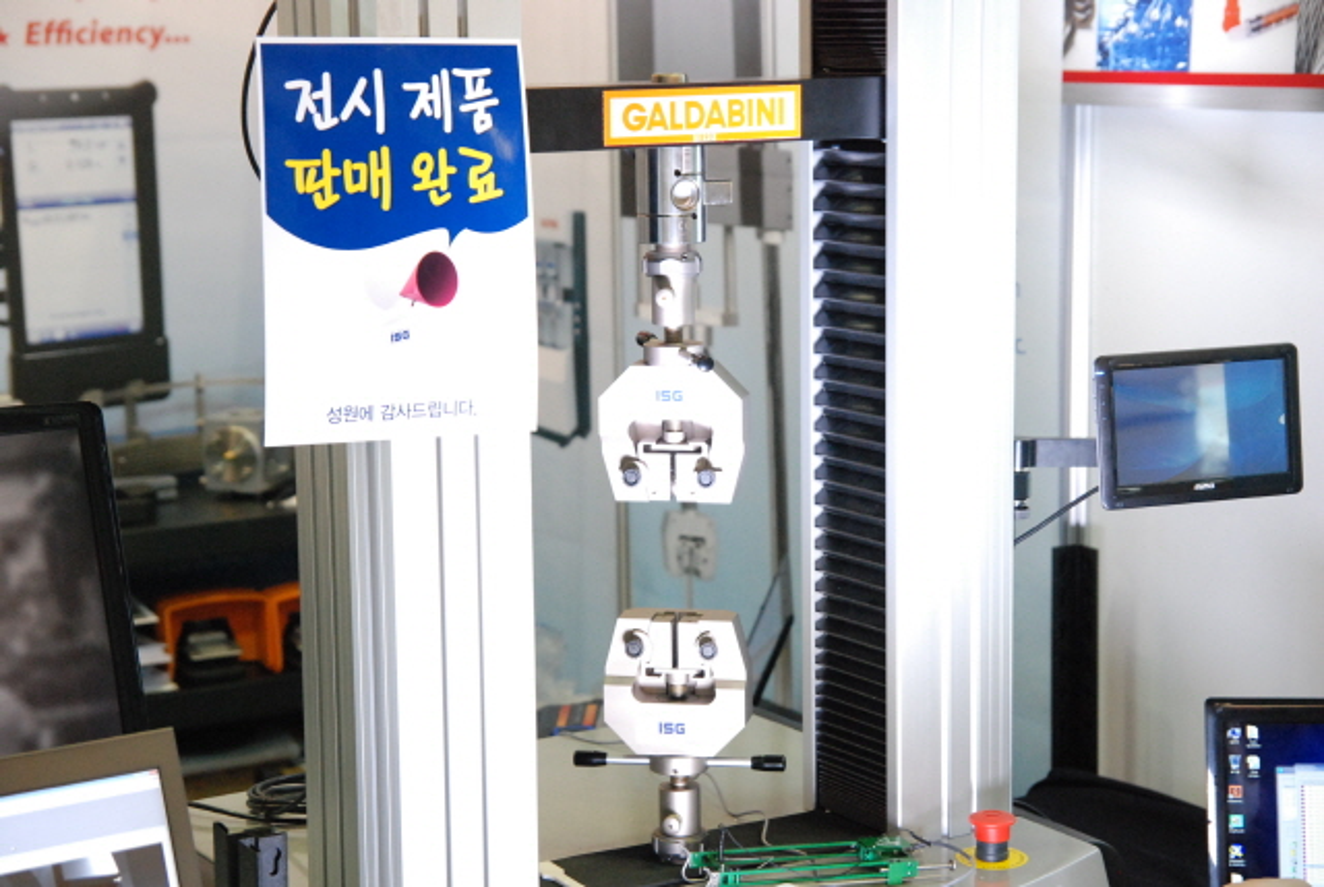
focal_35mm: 48
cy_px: 444
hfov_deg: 41.1
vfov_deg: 28.2
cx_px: 662
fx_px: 1768
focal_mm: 32
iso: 1600
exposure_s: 1/100
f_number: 3.5
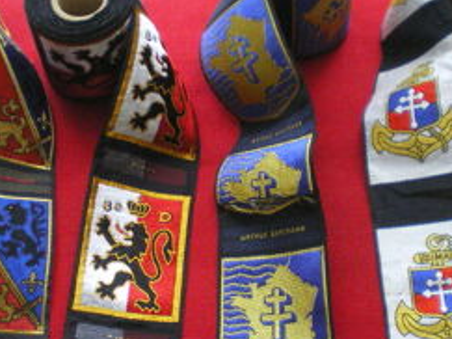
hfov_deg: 26.0
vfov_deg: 19.5
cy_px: 240
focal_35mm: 75
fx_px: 979
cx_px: 201
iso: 400
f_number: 3.1
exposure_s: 1/50
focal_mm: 6.3
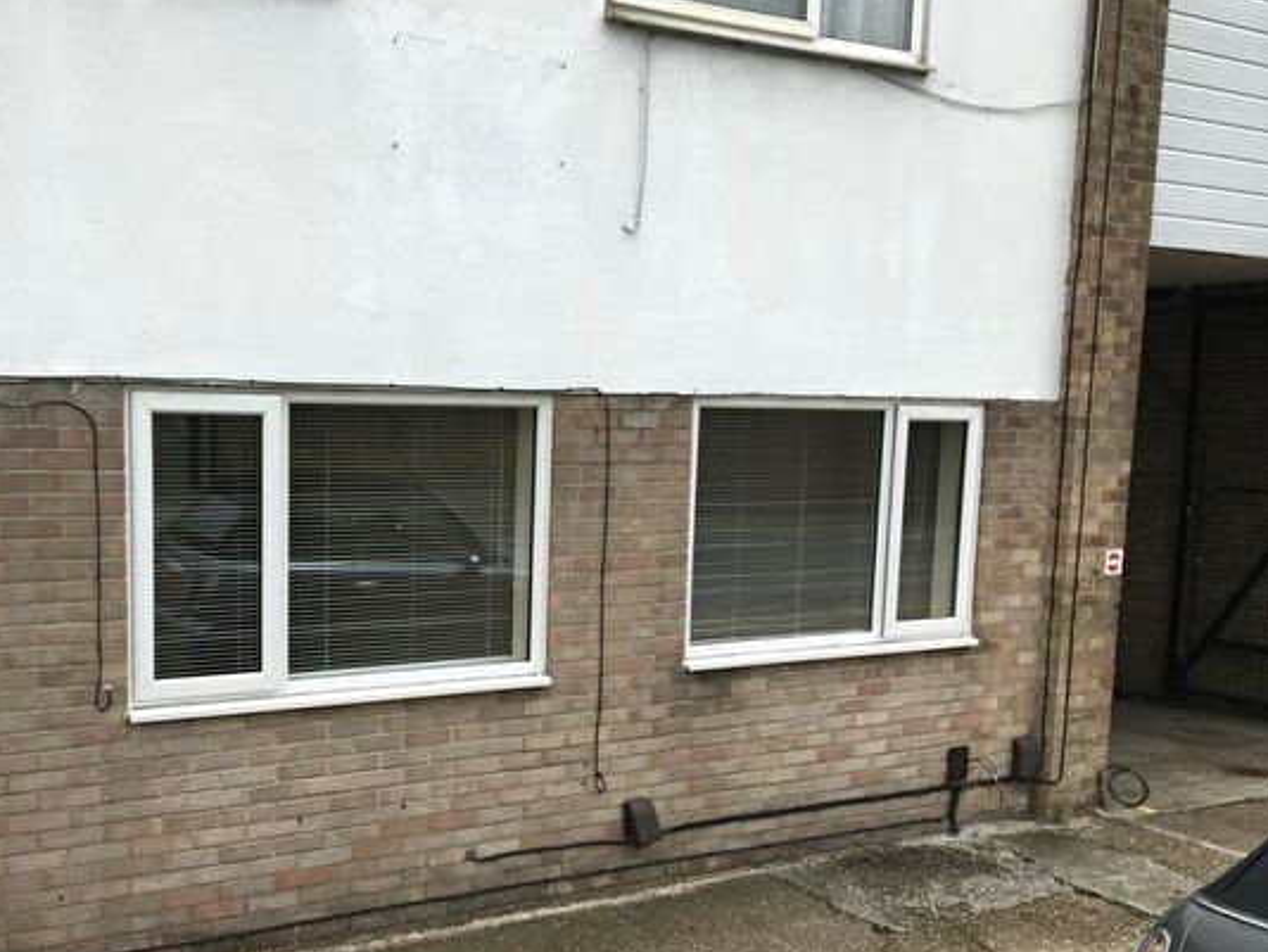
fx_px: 1393
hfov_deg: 48.3
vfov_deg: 37.5
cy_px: 597
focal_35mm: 38
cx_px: 442
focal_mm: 4.15
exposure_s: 1/999
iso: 25
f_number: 2.2
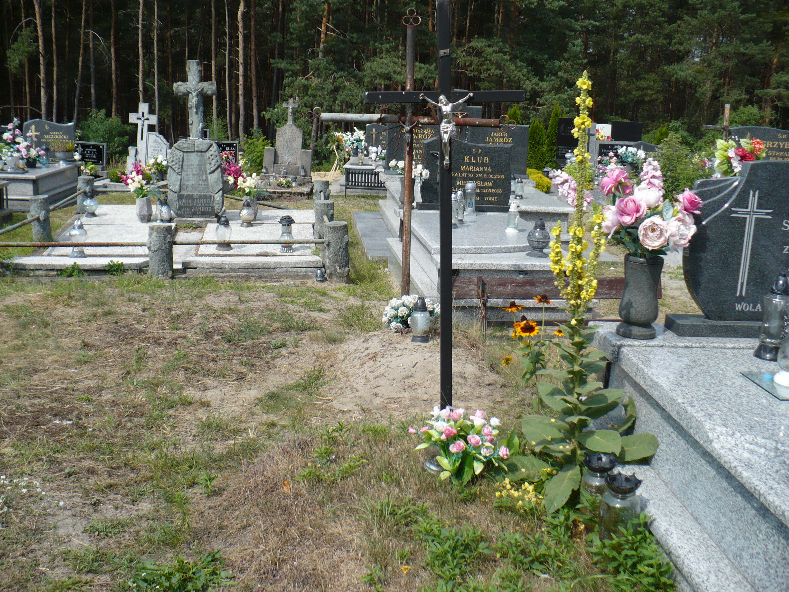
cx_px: 394
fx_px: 843
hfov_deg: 50.1
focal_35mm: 37
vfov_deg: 38.7
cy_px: 296
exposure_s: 1/1300
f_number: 2.8
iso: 100
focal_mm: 6.1
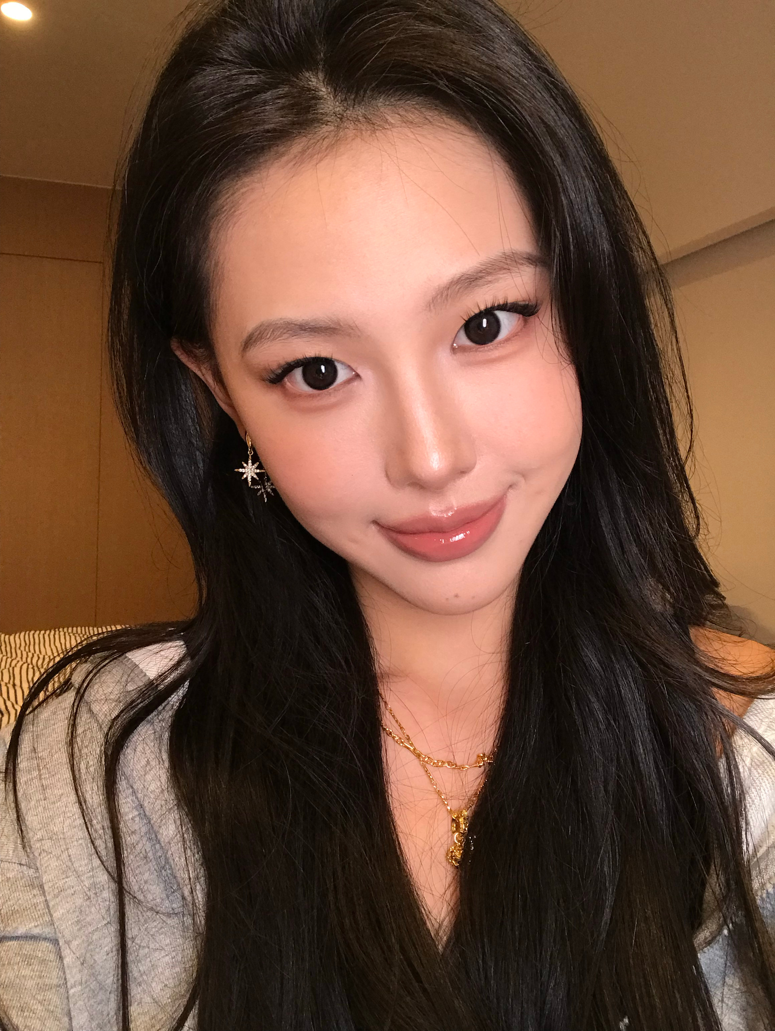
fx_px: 954
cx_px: 388
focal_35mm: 32
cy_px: 516
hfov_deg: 44.2
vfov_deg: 56.8
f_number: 2.2
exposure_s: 1/32
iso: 64
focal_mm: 2.87
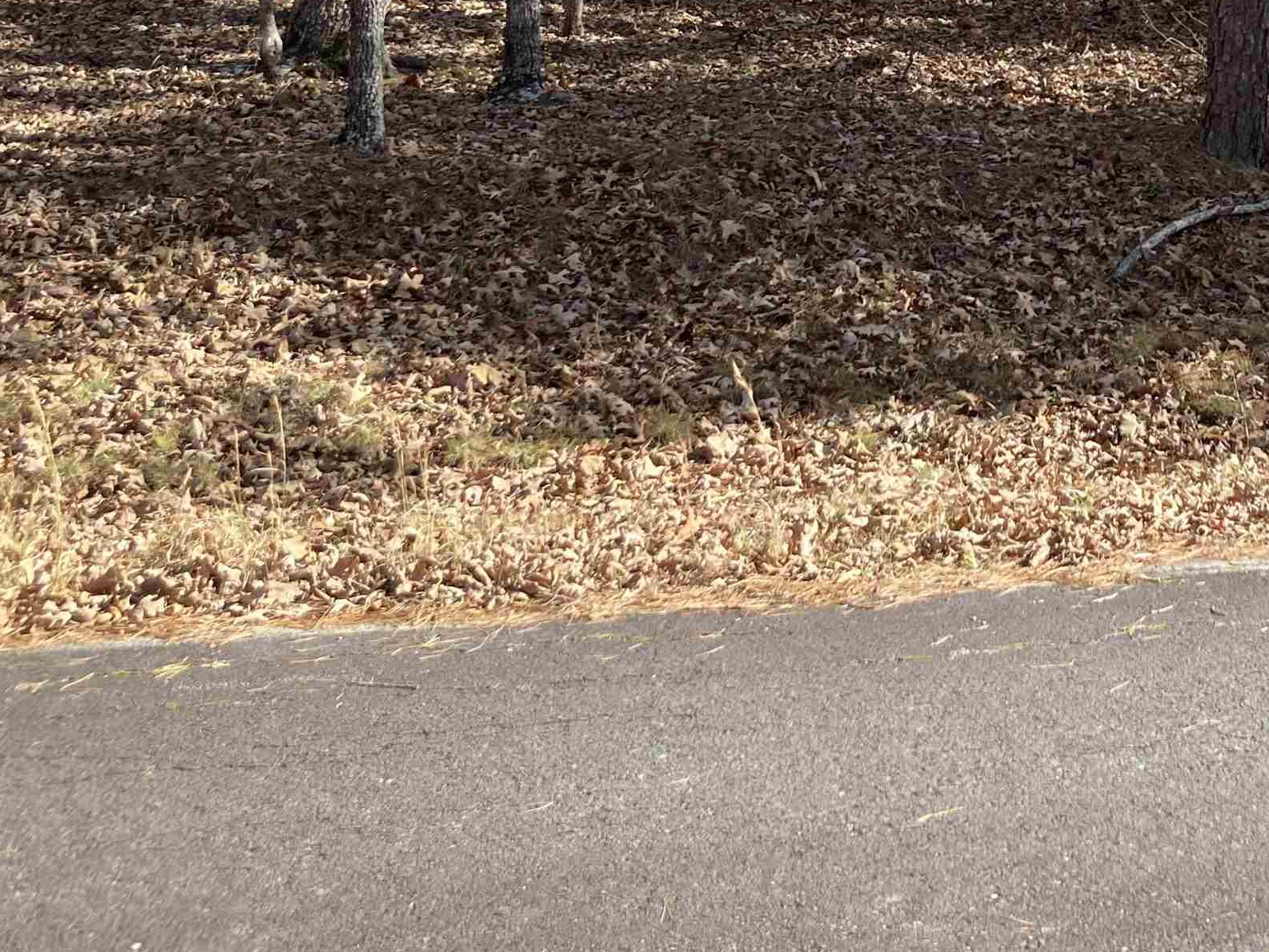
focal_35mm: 54
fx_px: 1980
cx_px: 1149
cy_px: 119
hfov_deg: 33.6
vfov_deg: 26.3
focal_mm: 3.99
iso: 20
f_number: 1.8
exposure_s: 1/326
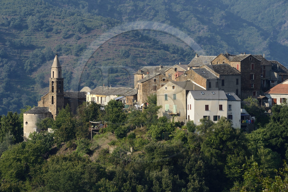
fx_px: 1600
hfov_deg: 10.3
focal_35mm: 200
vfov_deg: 6.9
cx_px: 144
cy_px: 96
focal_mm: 200
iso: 200
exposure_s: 1/250
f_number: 11
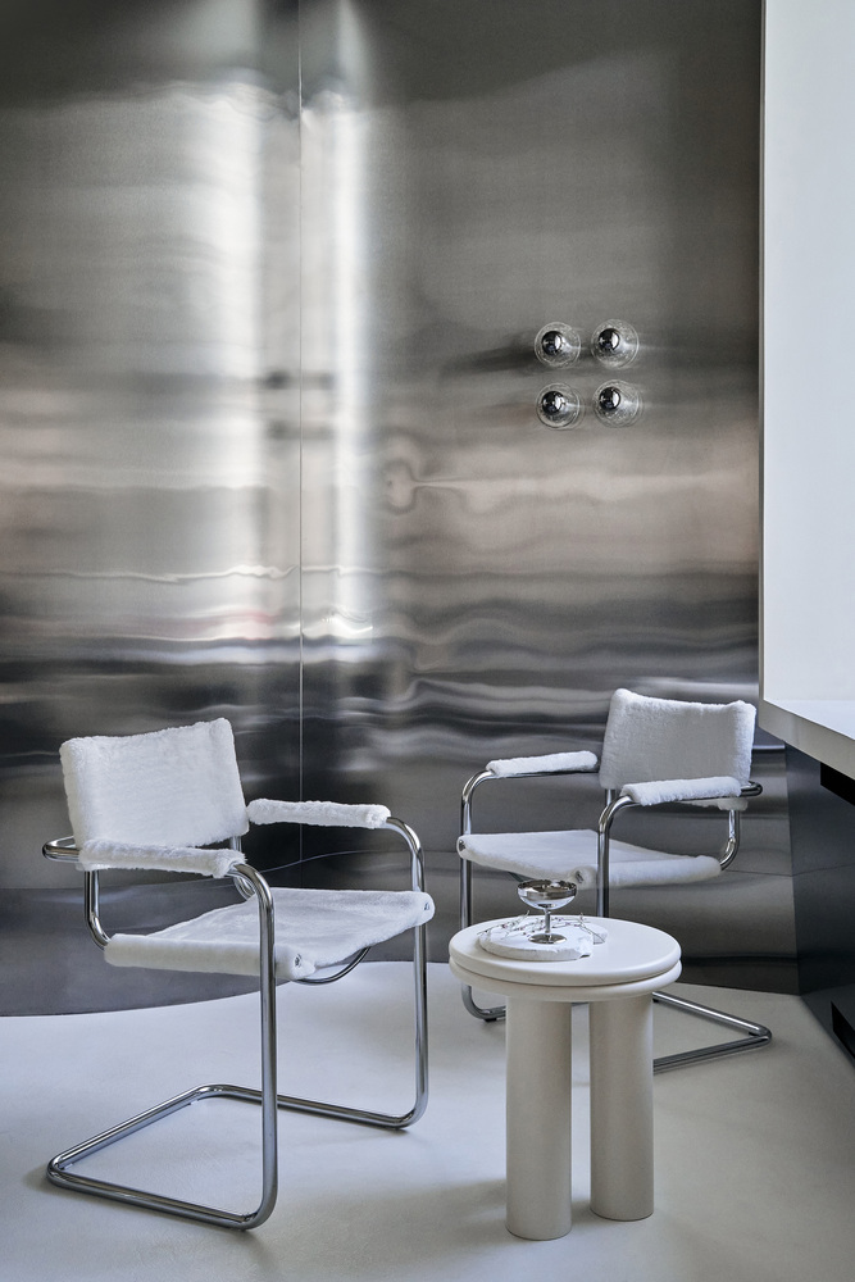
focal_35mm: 42
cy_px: 641
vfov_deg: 46.4
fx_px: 1496
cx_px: 428
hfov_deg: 31.9
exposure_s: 1/100
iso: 1600
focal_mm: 42
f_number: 8
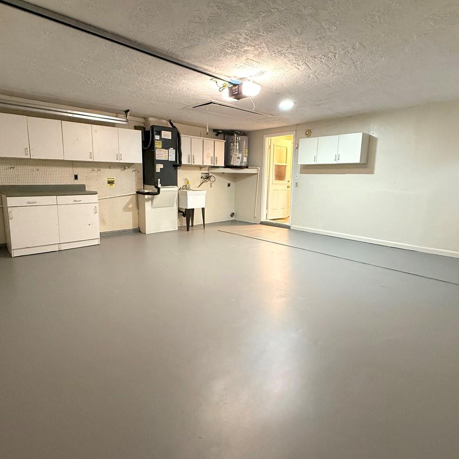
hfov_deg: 77.6
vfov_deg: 77.6
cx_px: 214
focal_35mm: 19
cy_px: 221
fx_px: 285
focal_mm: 2.22
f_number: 2.2
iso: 500
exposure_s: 1/60
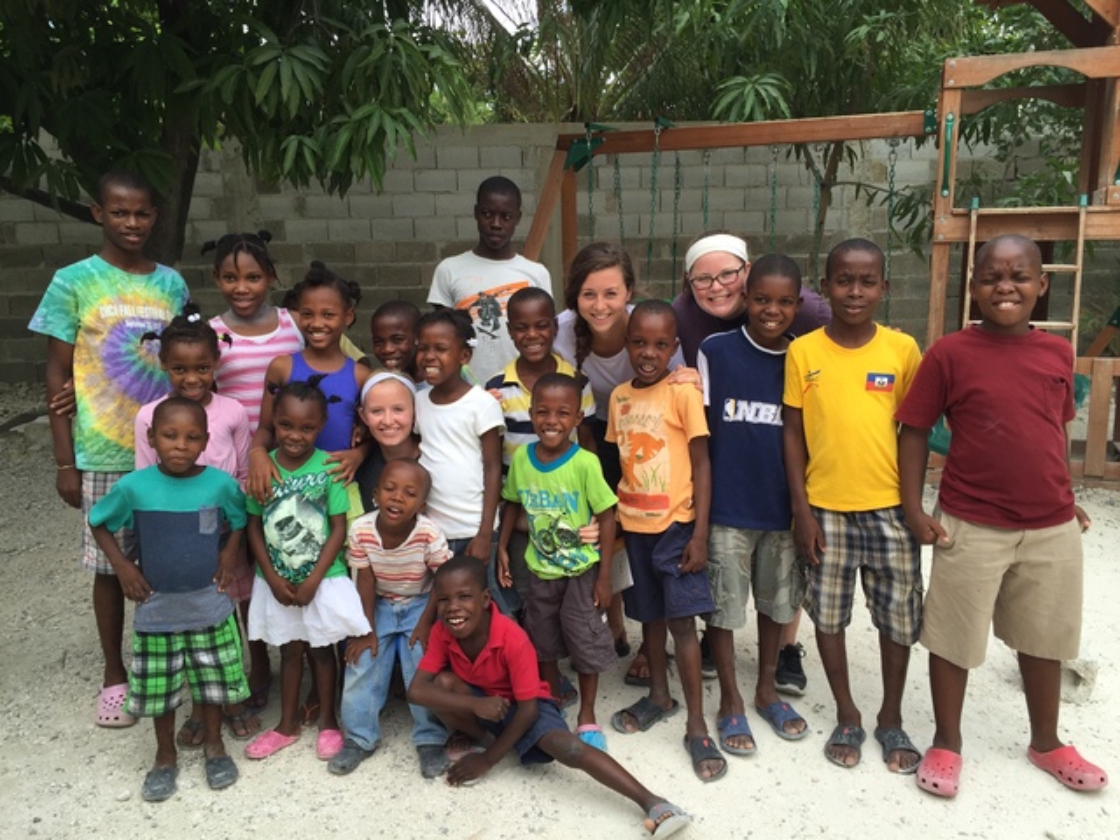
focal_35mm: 29
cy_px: 420
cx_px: 560
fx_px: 938
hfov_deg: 61.7
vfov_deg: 48.2
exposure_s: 1/460
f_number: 2.2
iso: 32
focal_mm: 4.15
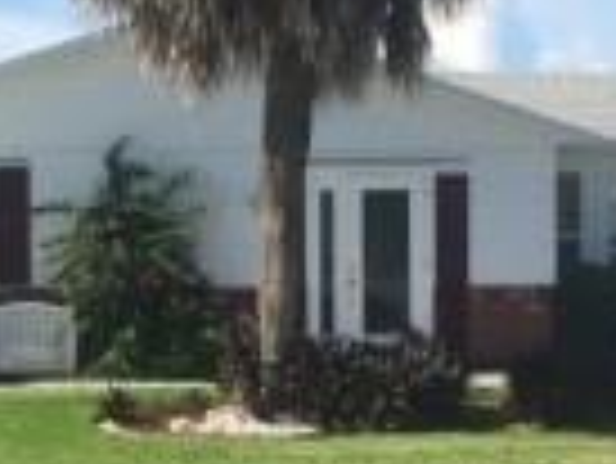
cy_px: 207
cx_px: 135
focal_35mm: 95
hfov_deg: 20.4
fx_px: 1692
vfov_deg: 15.6
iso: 32
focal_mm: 4.15
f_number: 2.2
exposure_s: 1/1883
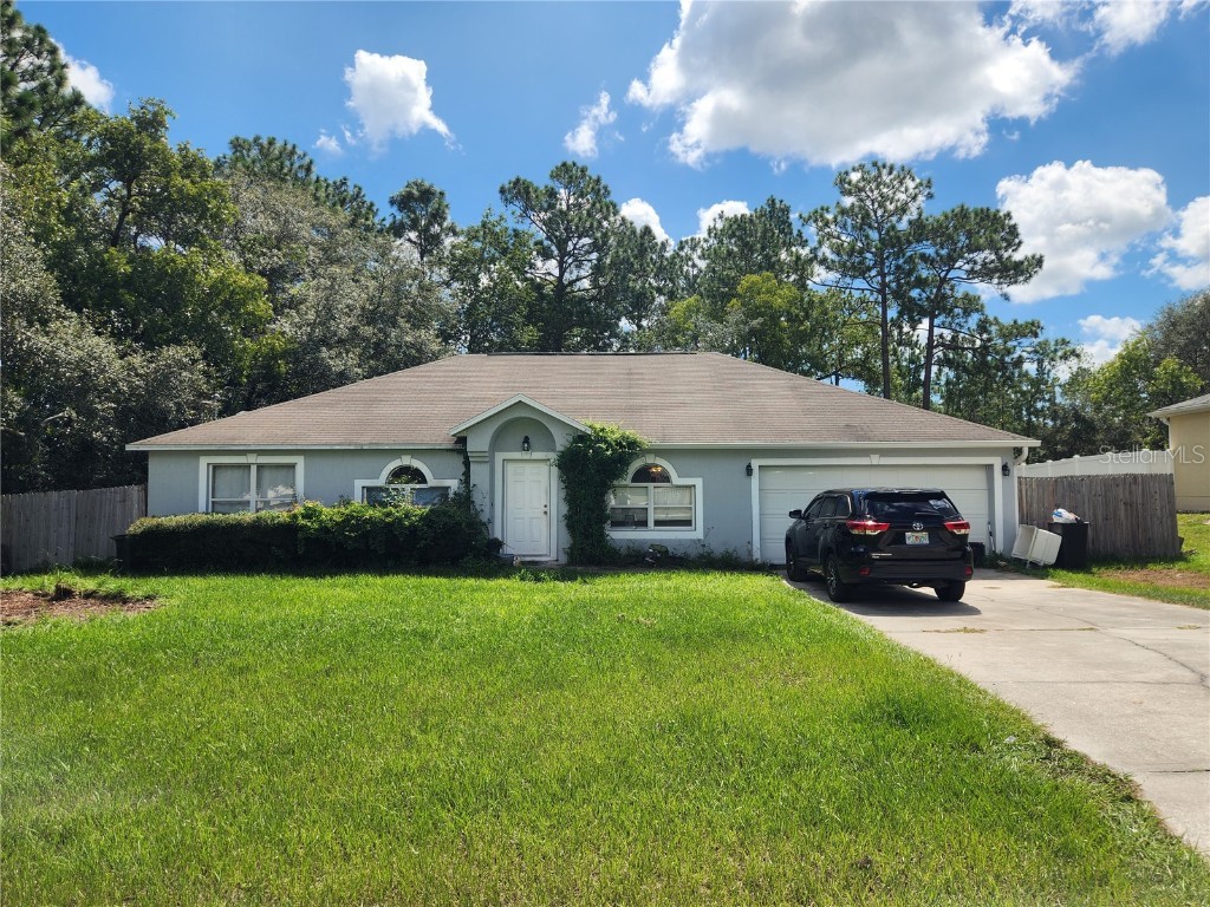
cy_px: 454
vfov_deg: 58.9
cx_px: 605
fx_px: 804
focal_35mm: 23
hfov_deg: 73.9
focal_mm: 5.4
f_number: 1.8
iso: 20
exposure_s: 1/2066
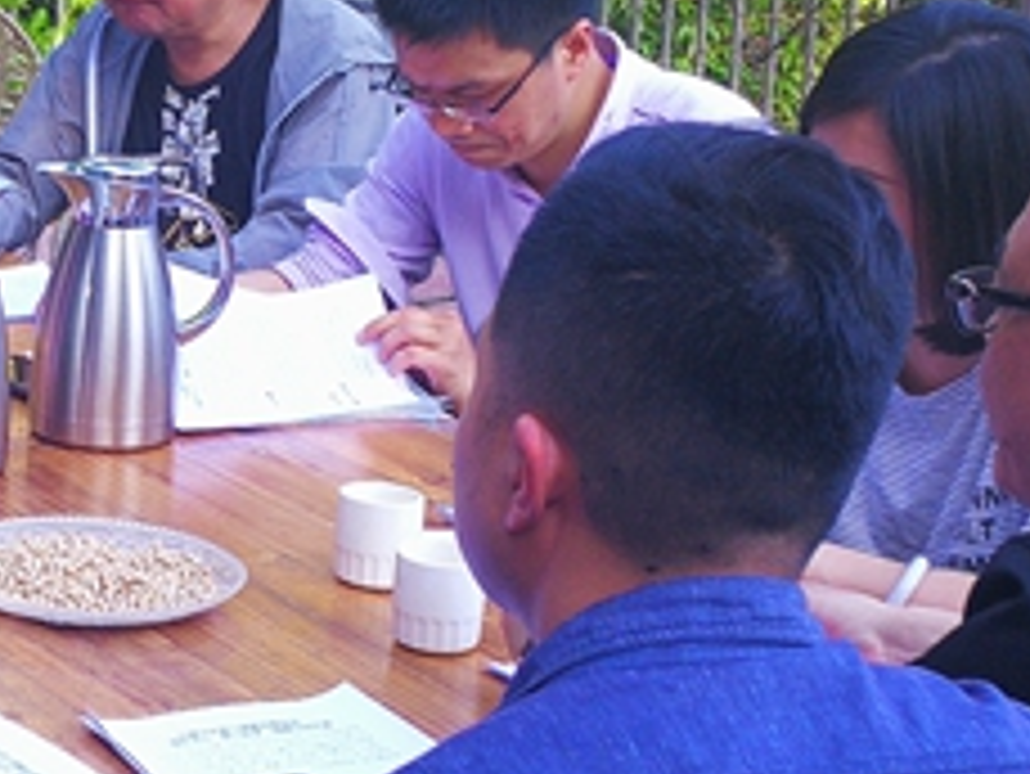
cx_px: -58
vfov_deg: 15.6
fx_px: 2828
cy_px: 297
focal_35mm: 95
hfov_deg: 19.9
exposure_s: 1/110
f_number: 2.2
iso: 50
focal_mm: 3.95
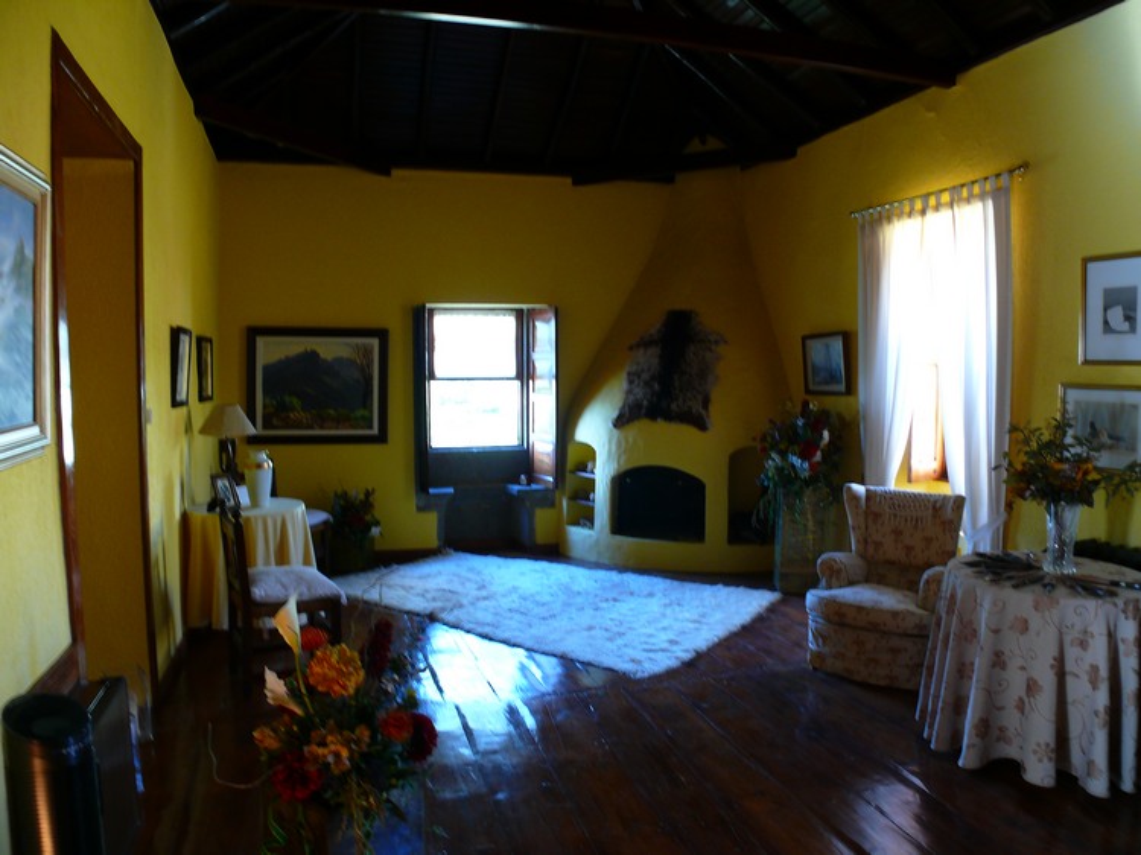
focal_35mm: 35
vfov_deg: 40.7
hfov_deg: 52.6
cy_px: 428
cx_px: 570
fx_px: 1153
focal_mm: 7.4
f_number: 2.8
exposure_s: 1/10
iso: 100
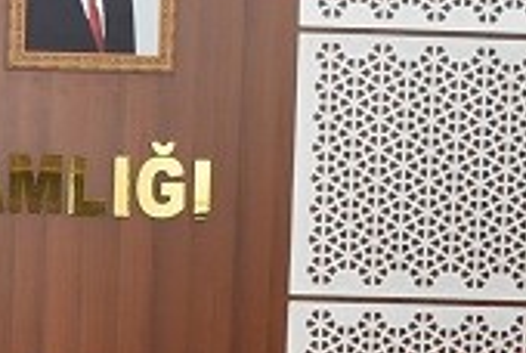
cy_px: 635
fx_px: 2430
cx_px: -300
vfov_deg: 8.0
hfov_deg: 11.7
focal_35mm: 166
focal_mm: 18
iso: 450
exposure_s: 1/60
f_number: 4
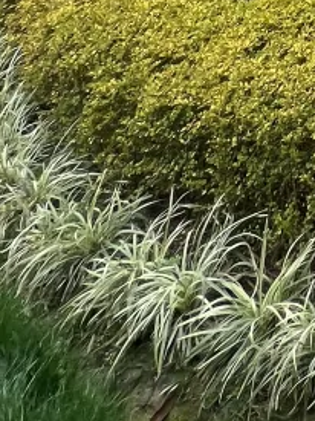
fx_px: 826
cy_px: -498
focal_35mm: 68
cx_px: 679
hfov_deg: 15.6
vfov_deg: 17.0
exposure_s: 1/184
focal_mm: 1.57
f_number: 1.8
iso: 32
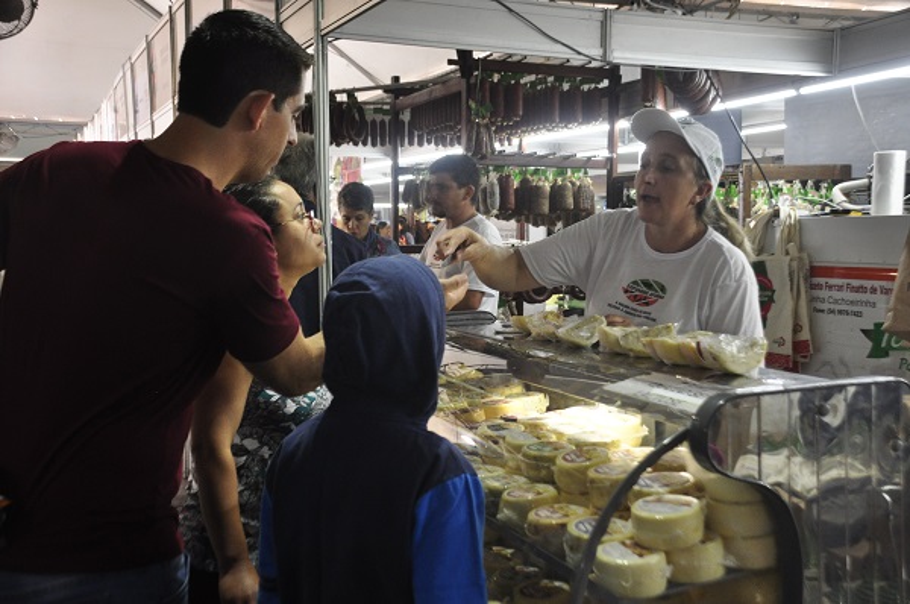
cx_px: 455
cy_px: 302
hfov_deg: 46.5
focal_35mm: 42
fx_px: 1060
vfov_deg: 31.8
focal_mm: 28
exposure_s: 1/40
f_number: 4
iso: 900
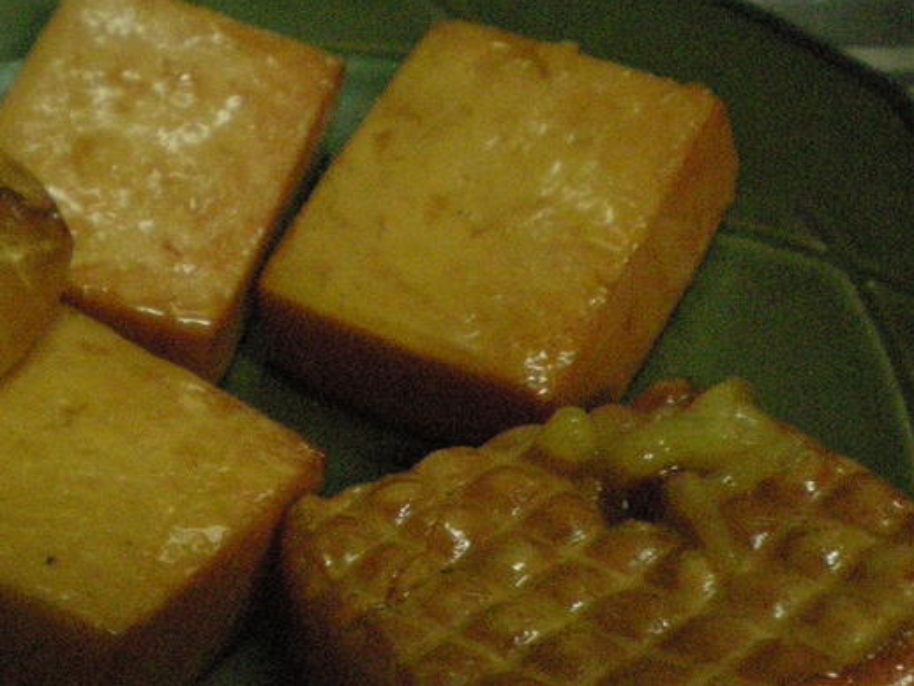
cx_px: 215
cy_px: 436
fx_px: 1743
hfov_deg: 28.9
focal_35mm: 66
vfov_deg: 22.2
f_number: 3.1
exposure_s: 1/152
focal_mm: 6.3
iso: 957
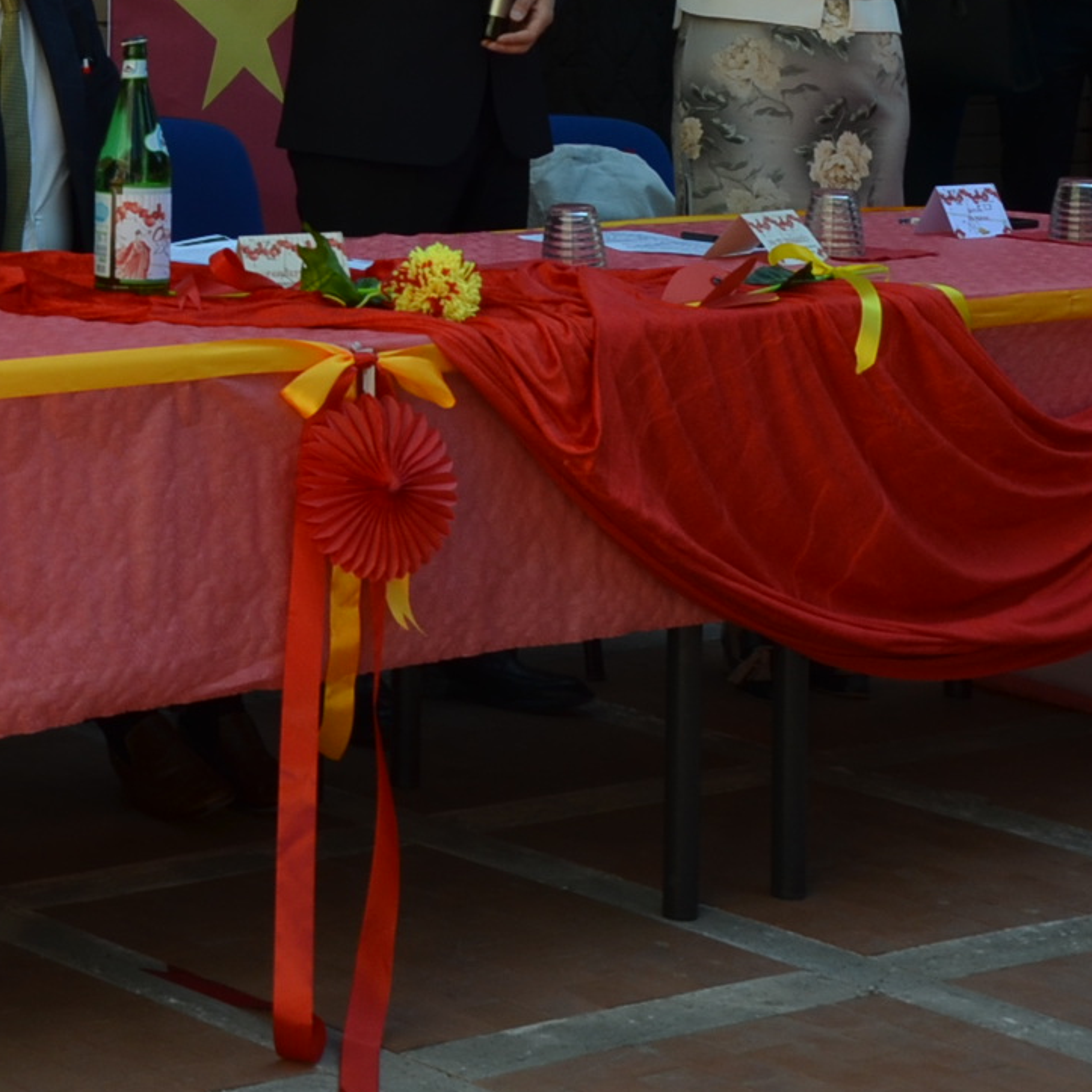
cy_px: -83
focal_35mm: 104
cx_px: -355
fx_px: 3712
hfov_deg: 15.8
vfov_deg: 16.3
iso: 280
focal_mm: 24
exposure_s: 1/250
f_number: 8
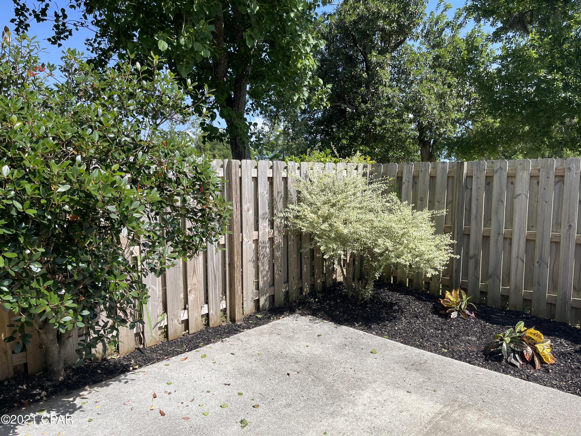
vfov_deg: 53.1
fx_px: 436
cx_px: 290
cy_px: 218
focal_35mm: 26
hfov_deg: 67.3
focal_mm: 5.1
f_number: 1.6
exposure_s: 1/2123
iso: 32
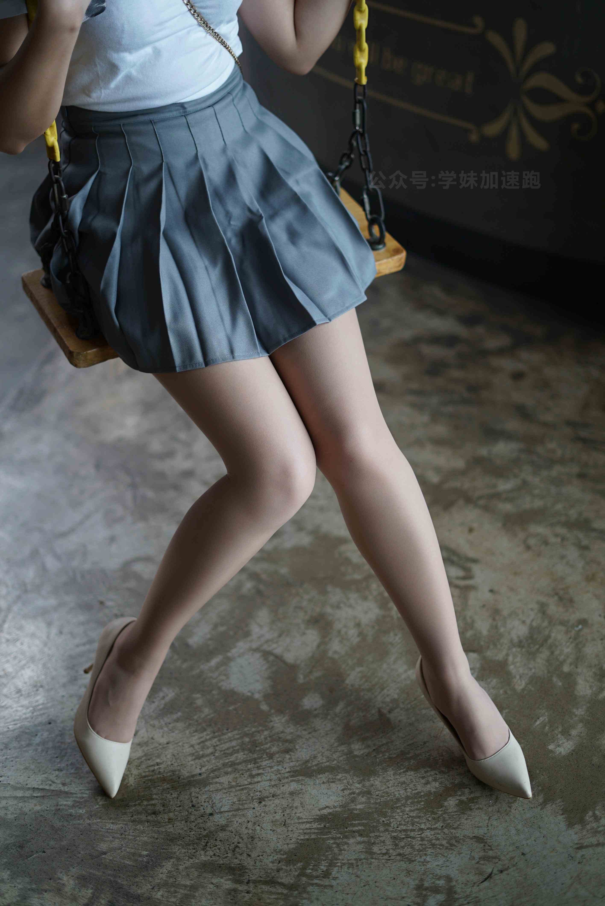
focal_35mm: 50
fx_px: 1259
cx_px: 302
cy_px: 453
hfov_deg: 27.0
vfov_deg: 39.6
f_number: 1.8
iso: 200
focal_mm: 50
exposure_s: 1/125
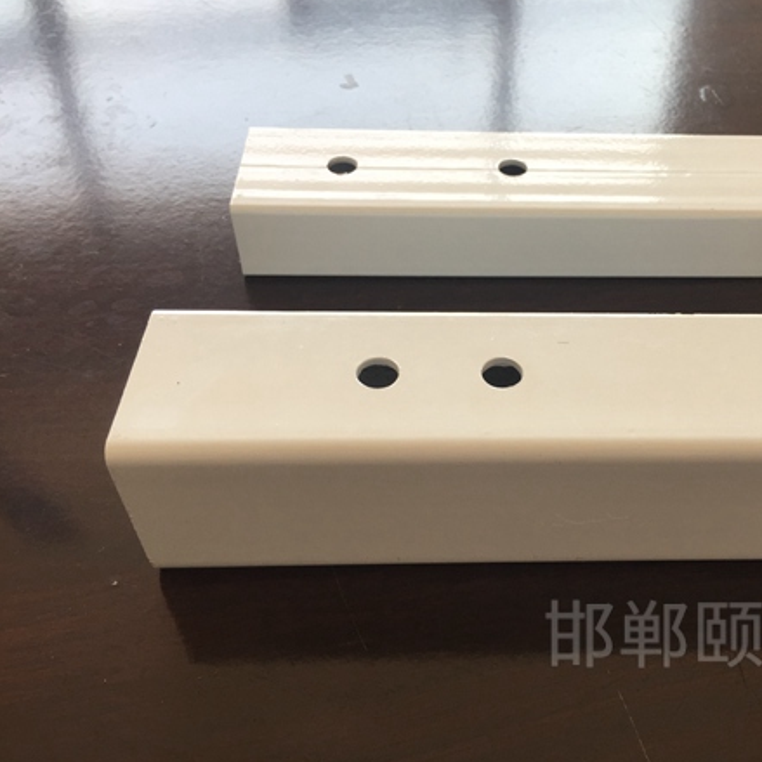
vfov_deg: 47.2
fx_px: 872
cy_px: 385
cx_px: 519
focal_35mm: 35
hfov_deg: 46.3
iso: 40
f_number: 2.2
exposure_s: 1/100
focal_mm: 4.15
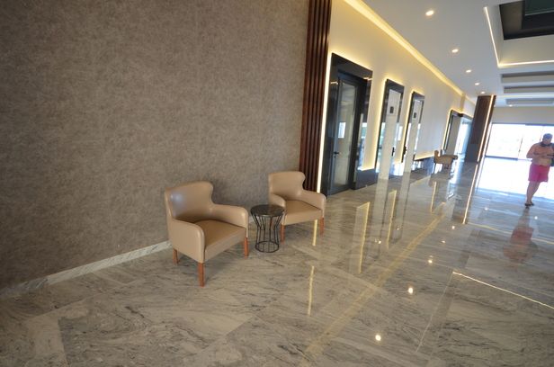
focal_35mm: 15
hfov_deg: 100.5
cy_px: 184
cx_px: 277
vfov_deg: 77.1
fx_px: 230
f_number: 4
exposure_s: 1/60
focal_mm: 10
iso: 800
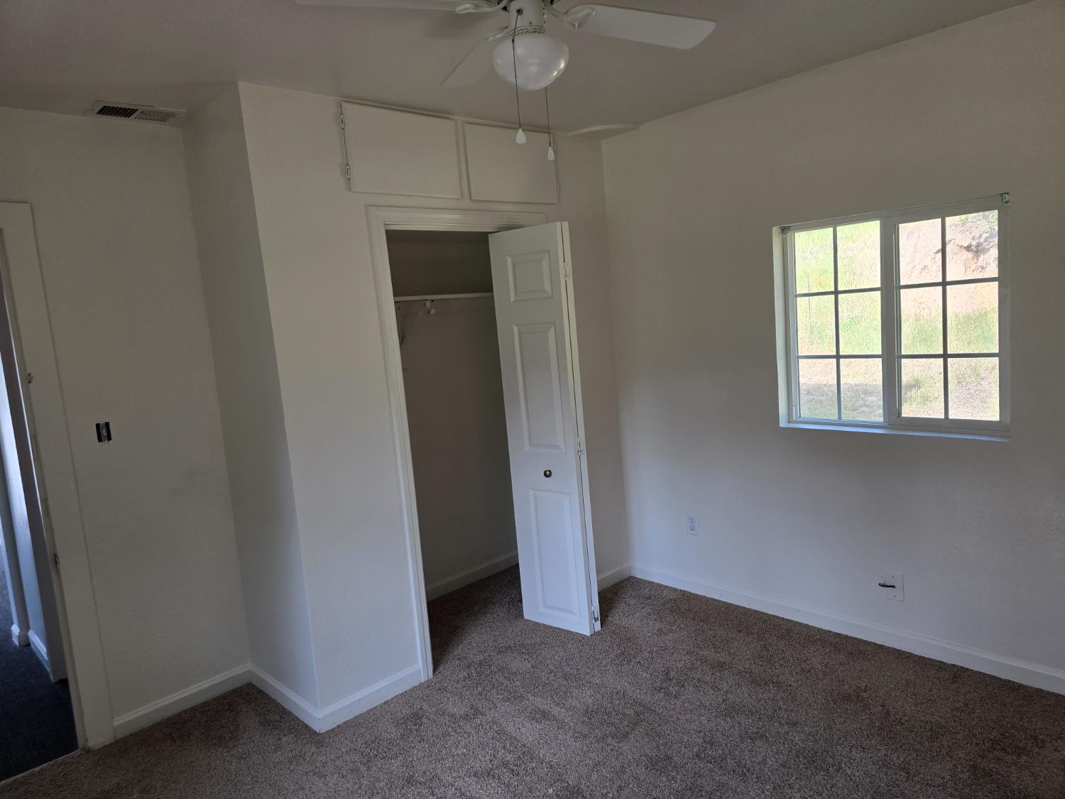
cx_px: 532
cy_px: 400
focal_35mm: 23
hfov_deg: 73.9
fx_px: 708
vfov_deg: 58.9
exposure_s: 1/180
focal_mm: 6.3
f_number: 1.7
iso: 64
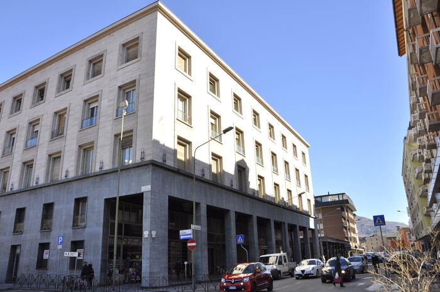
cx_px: 220
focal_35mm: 27
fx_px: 330
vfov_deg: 47.8
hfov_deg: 67.4
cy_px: 146
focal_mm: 18
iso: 500
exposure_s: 1/1000
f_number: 7.1
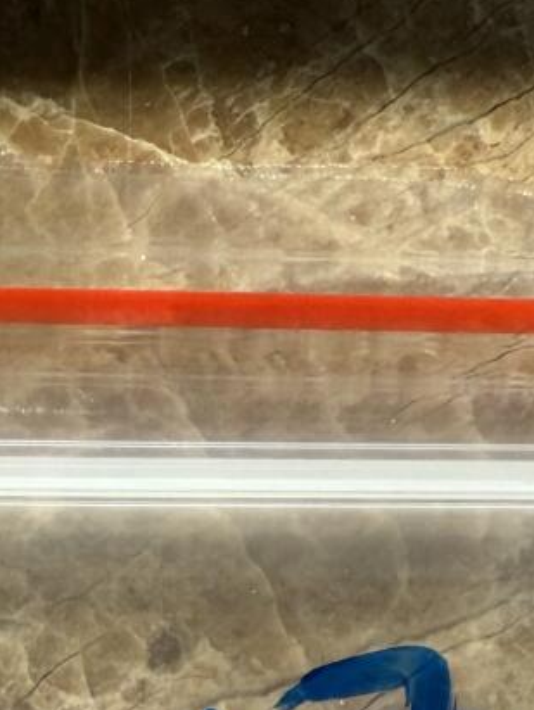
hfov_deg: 13.6
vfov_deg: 16.0
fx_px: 2156
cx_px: -164
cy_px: 1266
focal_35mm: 105
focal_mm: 2.22
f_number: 2.2
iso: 40
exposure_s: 1/957
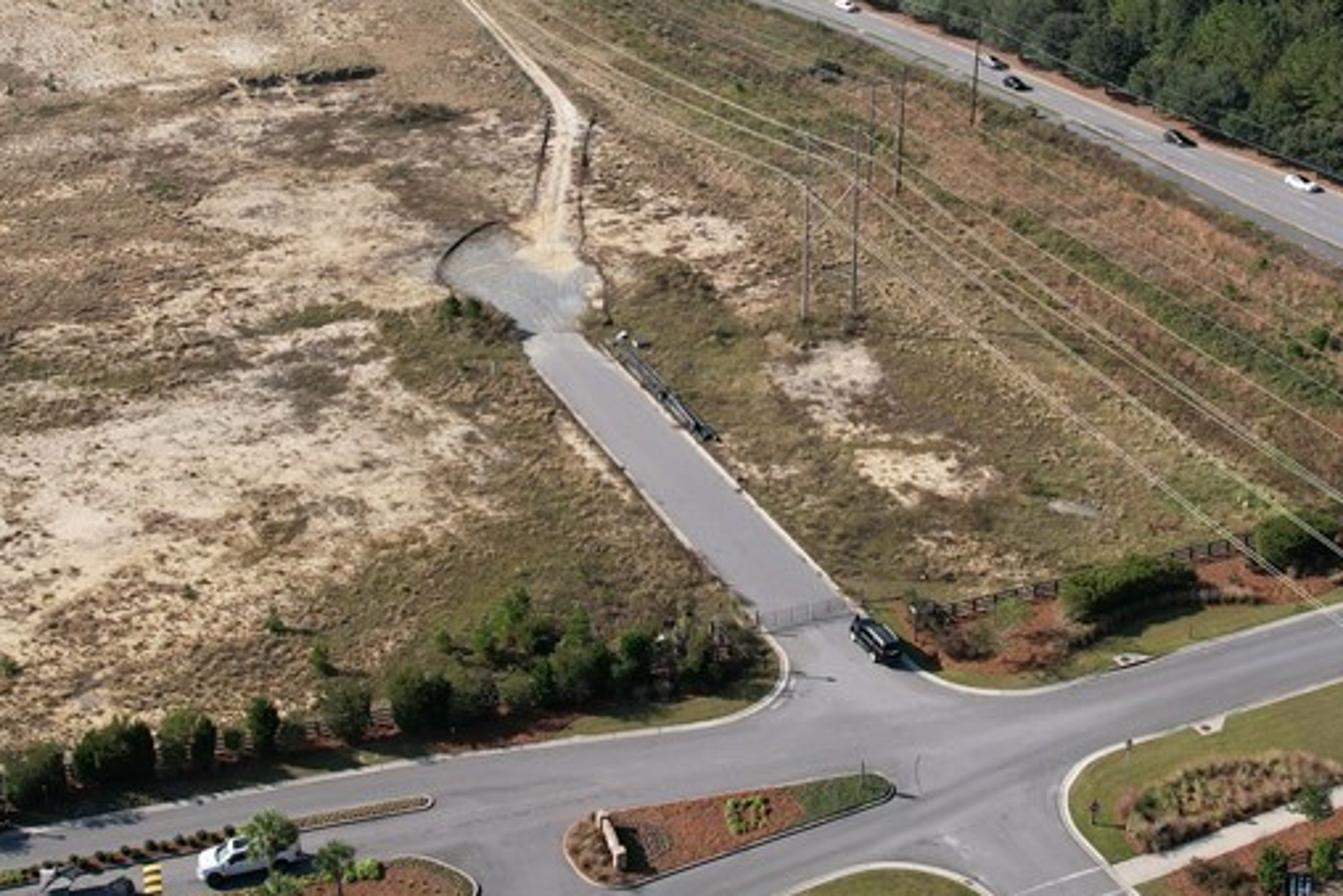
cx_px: 740
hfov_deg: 41.9
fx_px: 1754
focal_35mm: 47
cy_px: 177
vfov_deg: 28.1
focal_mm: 8.38
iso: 140
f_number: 2.8
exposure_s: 1/2000
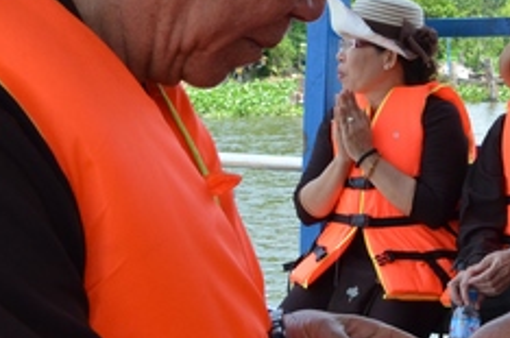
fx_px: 1060
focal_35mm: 75
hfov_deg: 24.7
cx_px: 597
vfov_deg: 18.1
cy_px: 125
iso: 1600
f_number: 13
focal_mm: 18
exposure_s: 1/640
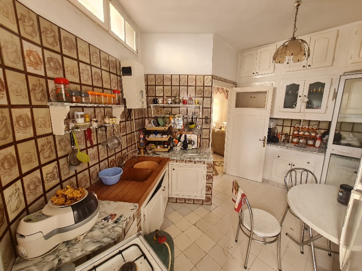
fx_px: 136
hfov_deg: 106.2
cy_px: 136
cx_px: 181
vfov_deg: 89.9
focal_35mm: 13
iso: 250
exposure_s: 1/50
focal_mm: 2.2
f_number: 2.2
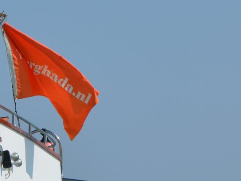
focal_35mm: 519
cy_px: 167
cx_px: -84
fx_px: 3616
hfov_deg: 3.8
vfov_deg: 2.9
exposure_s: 1/320
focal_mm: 75
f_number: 9
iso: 100
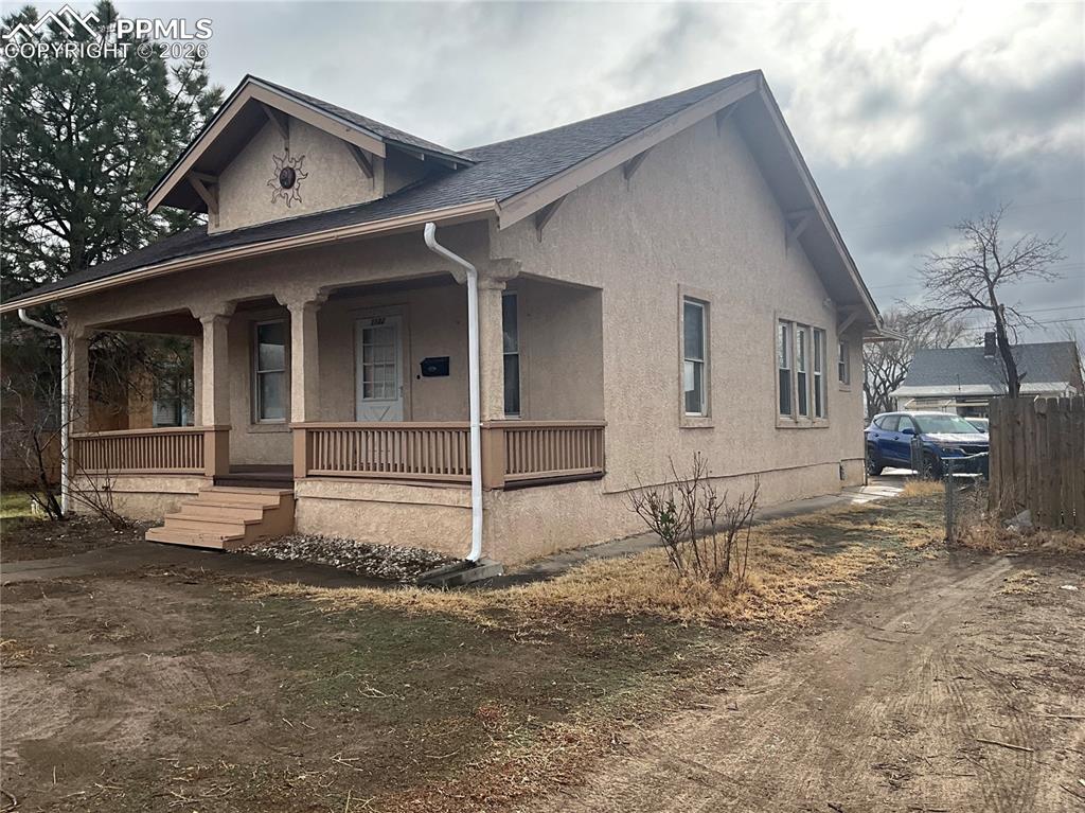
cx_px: 542
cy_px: 406
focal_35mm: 29
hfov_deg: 61.7
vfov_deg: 48.2
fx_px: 909
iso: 25
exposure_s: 1/1451
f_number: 1.8
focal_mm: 3
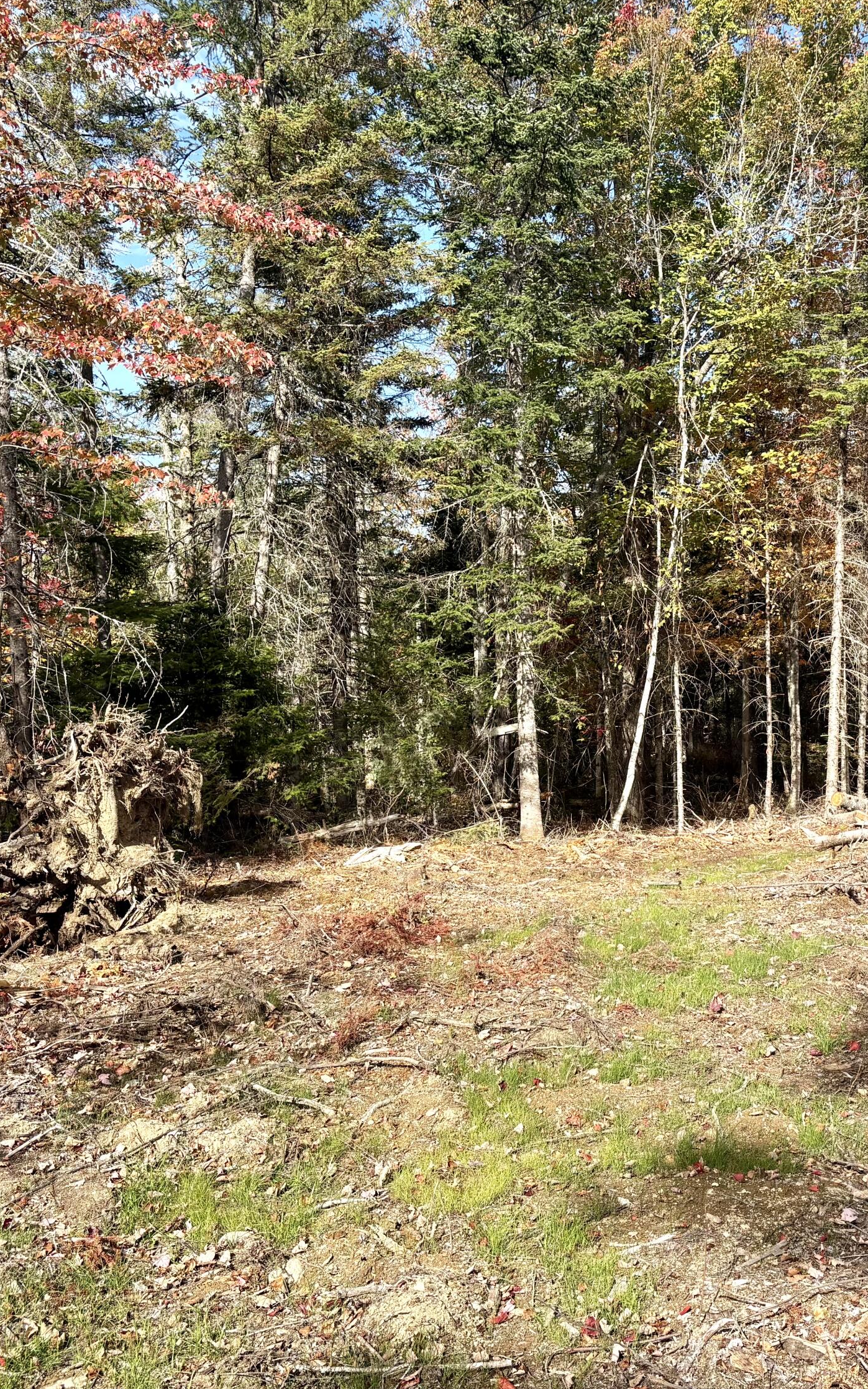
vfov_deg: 52.7
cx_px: 590
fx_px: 1400
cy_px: 693
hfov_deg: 34.1
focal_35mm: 37
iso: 50
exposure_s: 1/1626
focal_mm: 5.96
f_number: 1.6
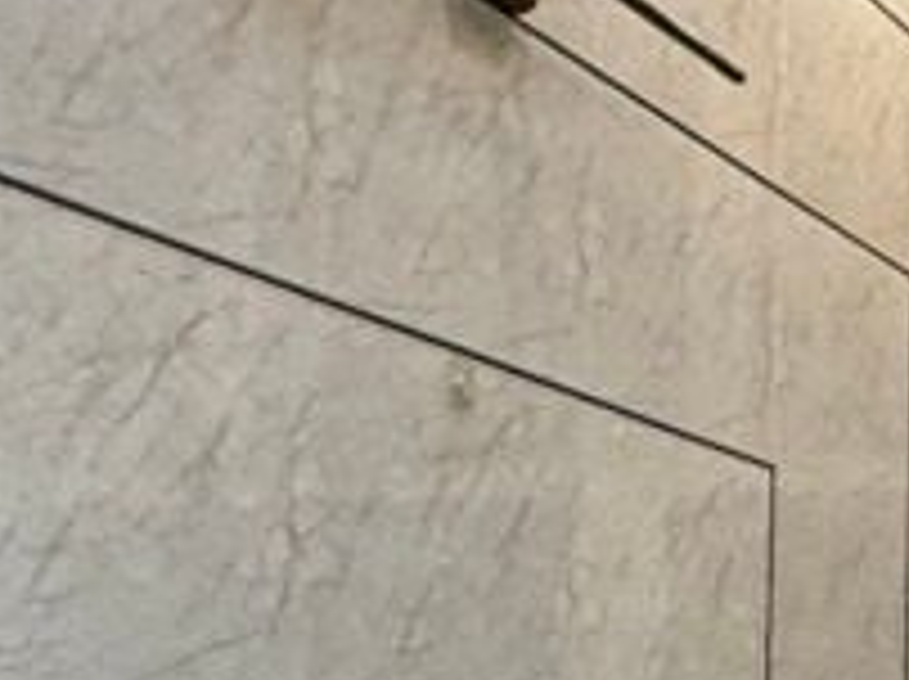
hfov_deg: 19.5
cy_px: 707
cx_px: 1688
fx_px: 1862
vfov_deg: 19.9
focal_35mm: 71
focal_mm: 2.22
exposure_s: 1/50
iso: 640
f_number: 2.2
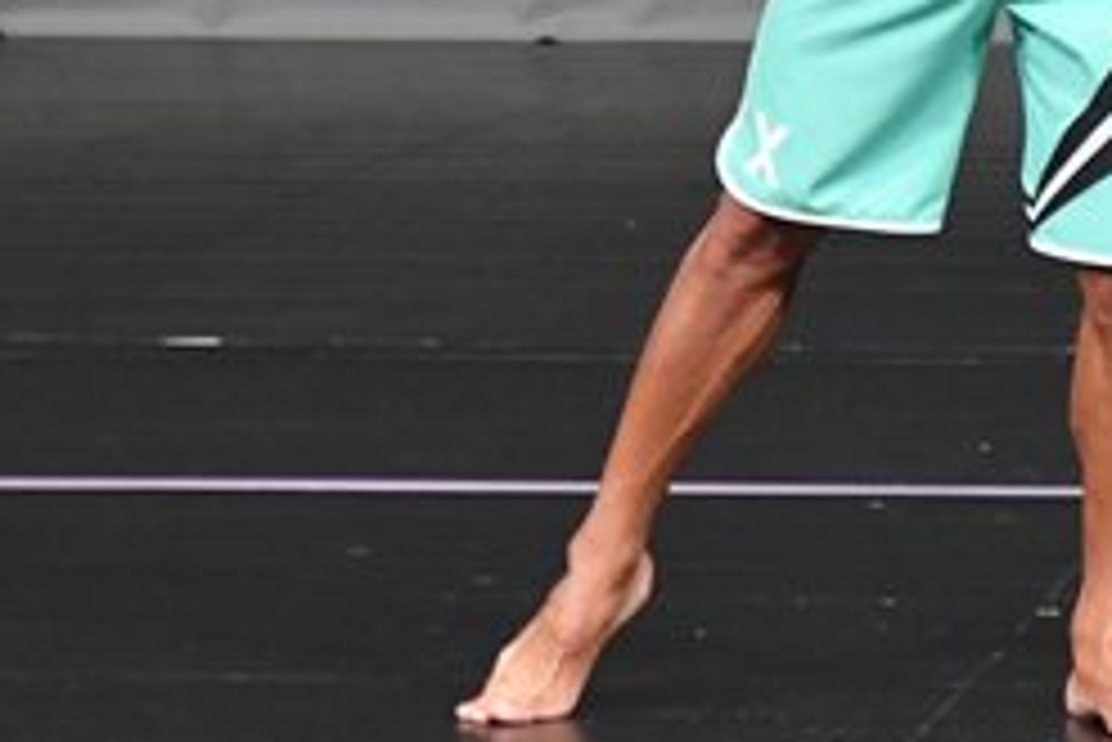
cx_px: 1119
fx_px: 30504
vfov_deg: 1.4
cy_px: -238
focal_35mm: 987
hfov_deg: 2.1
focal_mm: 210
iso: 4000
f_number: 5.6
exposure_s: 1/400
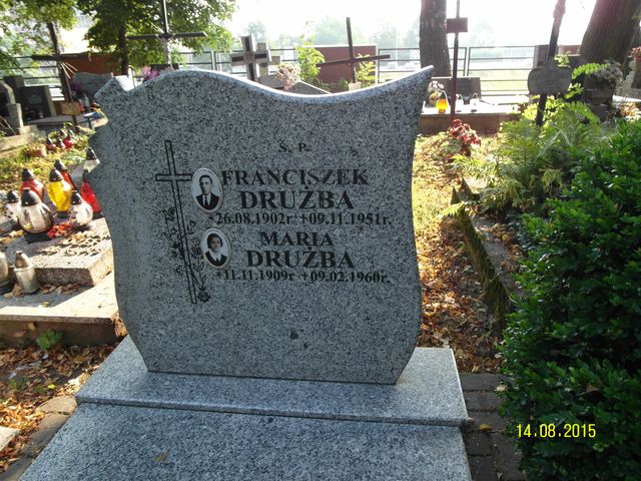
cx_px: 320
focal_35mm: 24
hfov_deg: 71.6
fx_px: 444
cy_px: 240
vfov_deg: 56.8
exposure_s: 1/90
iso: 100
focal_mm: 5.2
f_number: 3.4
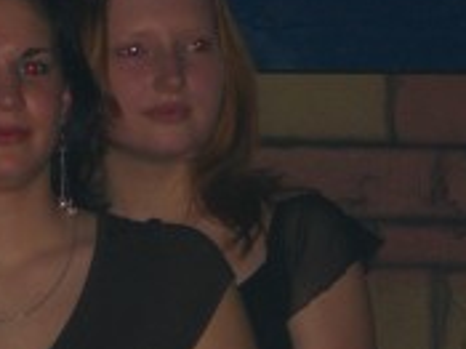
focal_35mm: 274
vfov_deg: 5.4
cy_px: 306
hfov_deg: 7.2
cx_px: 80
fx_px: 3686
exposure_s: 1/60
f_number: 4.4
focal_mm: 16.6
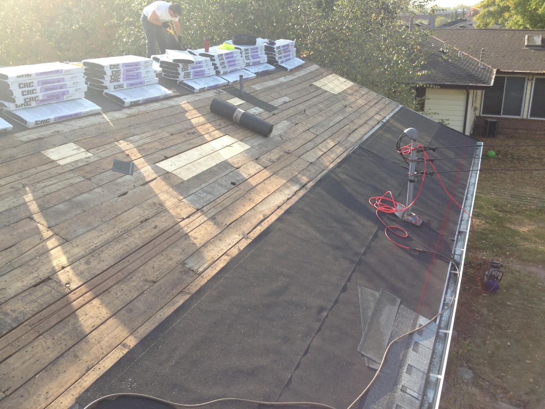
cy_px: 204
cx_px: 272
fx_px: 551
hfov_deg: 52.6
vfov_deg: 40.7
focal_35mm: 35
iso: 50
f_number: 2.4
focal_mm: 4.28
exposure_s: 1/431
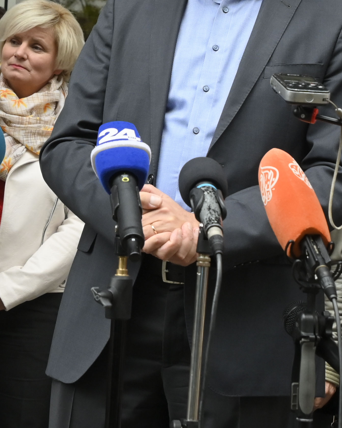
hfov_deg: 13.1
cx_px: 130
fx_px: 1493
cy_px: 96
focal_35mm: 118
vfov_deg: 16.2
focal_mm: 35
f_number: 6.3
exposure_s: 1/250
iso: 1250
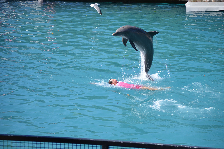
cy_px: 74
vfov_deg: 10.1
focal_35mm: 135
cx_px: 112
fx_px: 838
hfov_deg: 15.2
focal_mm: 90
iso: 400
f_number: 5.6
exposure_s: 1/1600
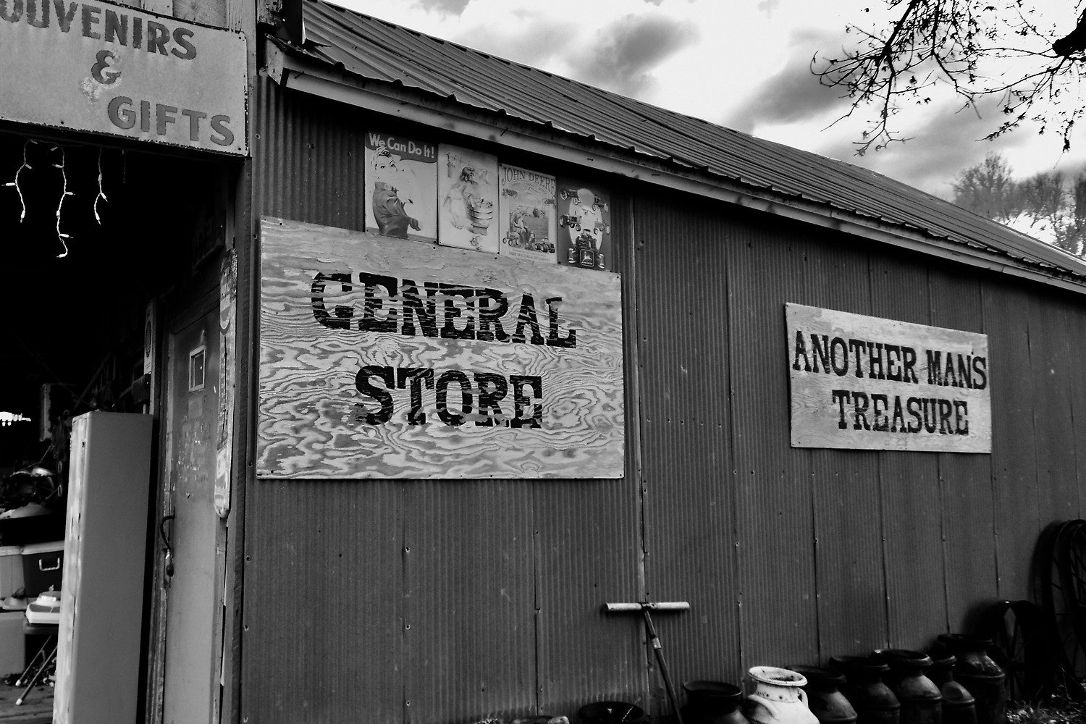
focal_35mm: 24
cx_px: 411
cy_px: 393
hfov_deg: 72.6
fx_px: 724
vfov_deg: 53.1
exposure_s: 1/640
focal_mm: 10
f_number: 4.5
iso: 360
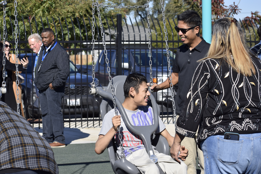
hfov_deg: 19.5
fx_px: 761
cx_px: 130
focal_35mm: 105
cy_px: 87
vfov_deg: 13.0
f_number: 8
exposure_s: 1/2000
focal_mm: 70
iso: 400
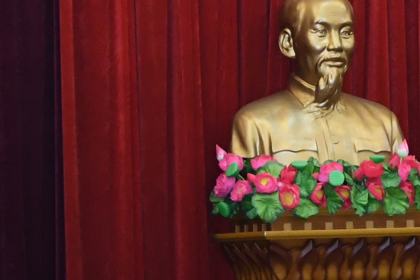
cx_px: 556
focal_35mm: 232
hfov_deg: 8.7
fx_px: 2706
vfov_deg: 5.9
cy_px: 48
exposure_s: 1/200
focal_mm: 32
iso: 2500
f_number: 4.2
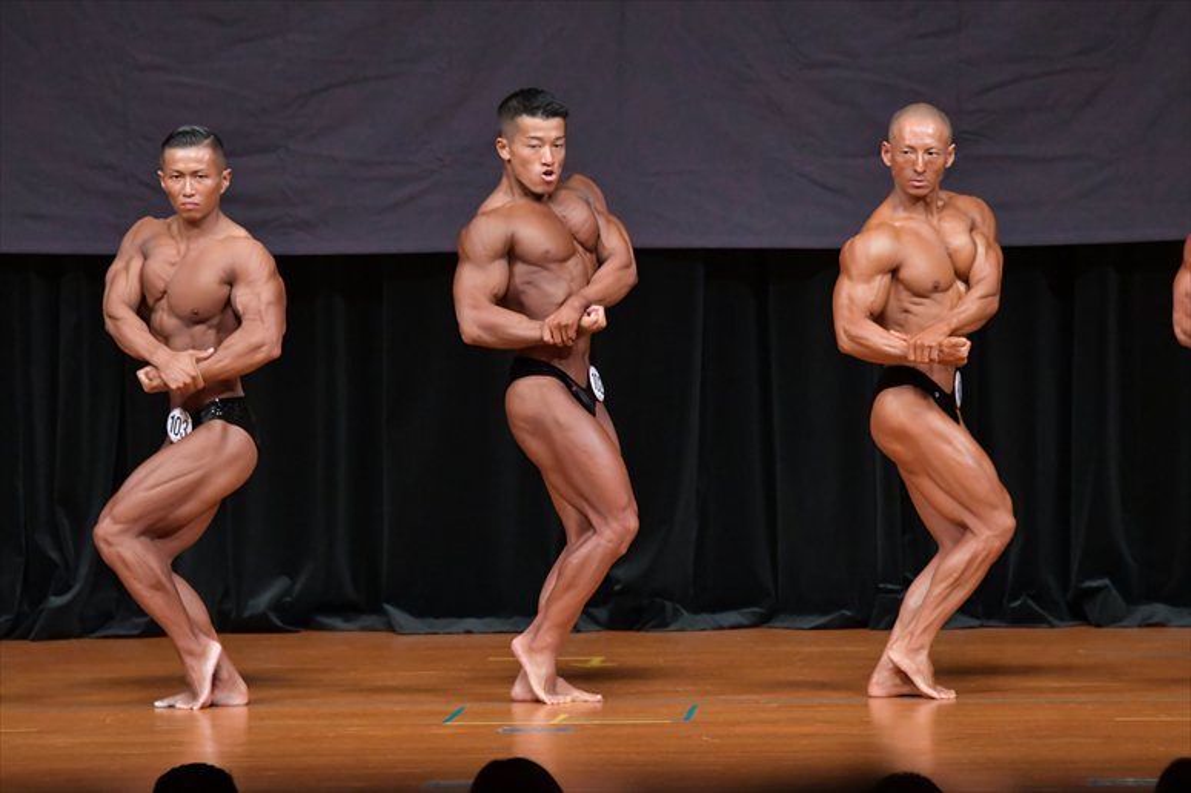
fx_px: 8928
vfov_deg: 5.1
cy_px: 396
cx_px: 596
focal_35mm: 270
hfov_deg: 7.6
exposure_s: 1/400
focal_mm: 180
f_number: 5.6
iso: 5000
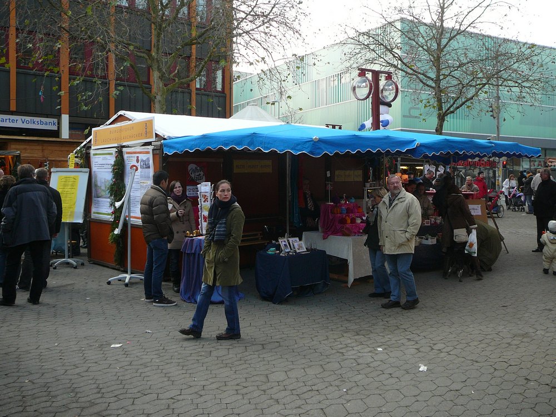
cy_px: 208
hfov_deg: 52.6
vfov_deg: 40.7
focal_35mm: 35
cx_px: 278
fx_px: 562
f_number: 2.8
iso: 80
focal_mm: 5.2
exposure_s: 1/160
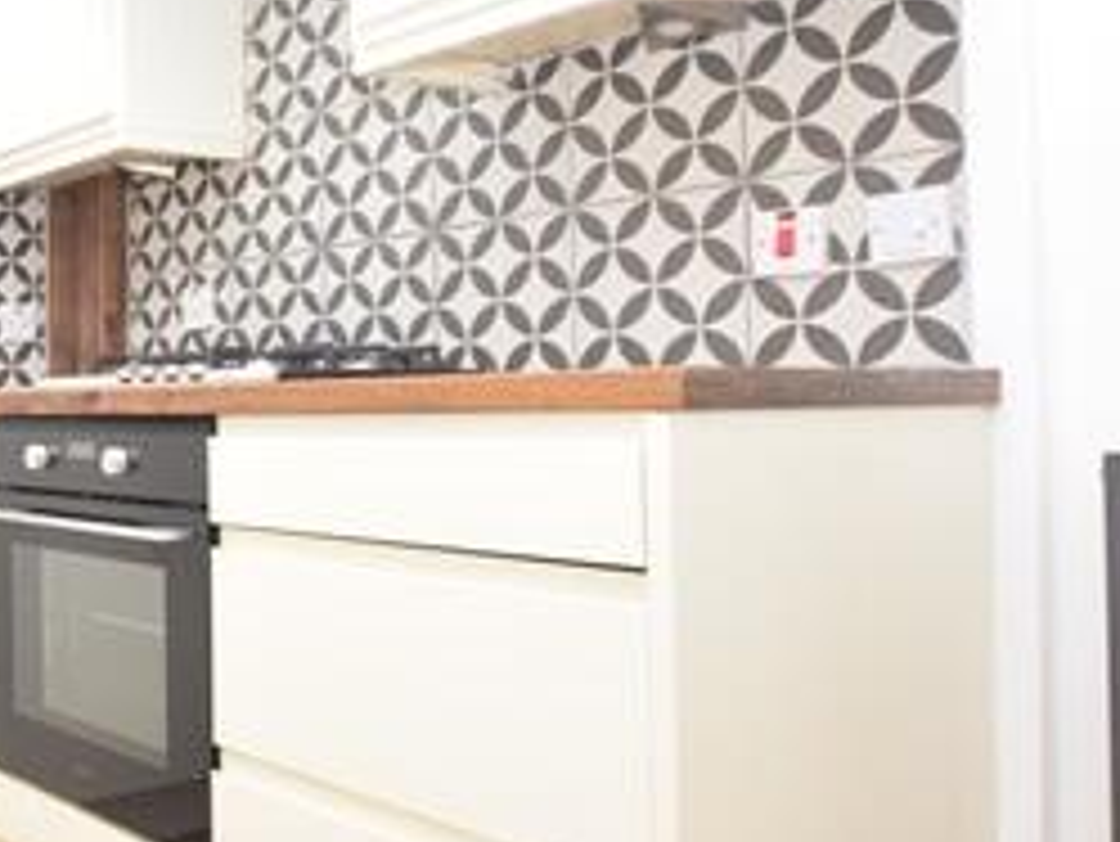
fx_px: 1198
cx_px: -99
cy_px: 383
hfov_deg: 40.8
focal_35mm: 37
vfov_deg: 38.7
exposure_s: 1/100
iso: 800
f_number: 5
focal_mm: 10
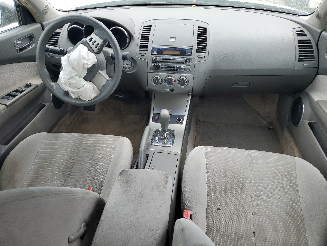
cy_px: 123
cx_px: 164
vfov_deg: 53.1
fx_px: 246
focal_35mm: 26
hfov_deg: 67.3
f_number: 1.5
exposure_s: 1/476
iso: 50
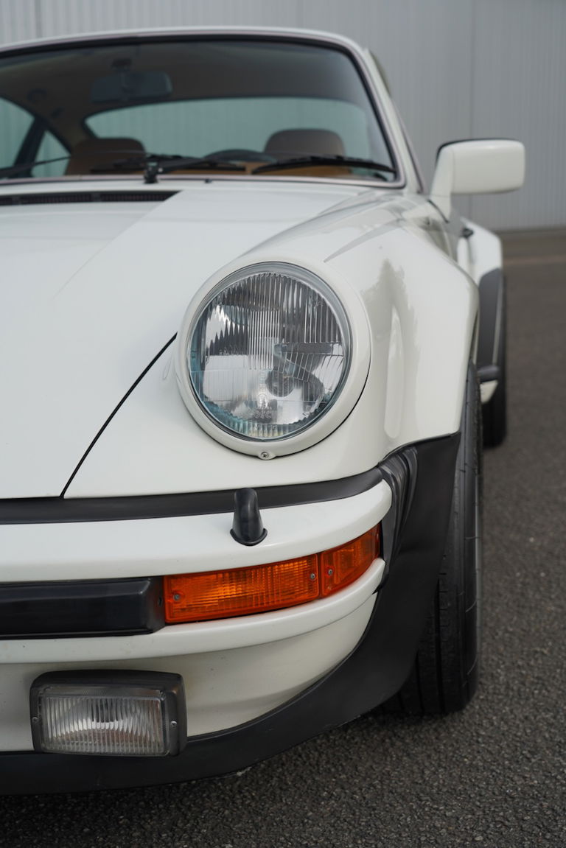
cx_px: 283
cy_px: 424
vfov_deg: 39.6
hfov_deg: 27.0
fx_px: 1178
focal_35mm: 50
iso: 100
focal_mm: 50
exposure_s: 1/250
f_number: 5
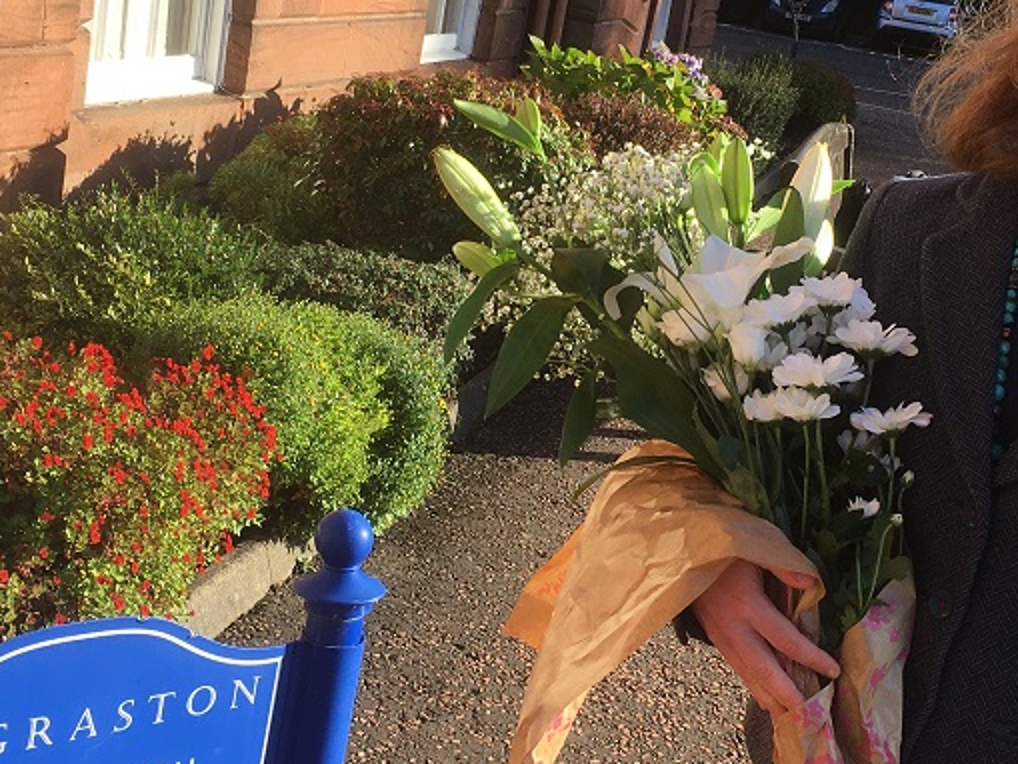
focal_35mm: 57
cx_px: 548
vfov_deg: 25.6
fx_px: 1677
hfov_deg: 33.8
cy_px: 324
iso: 25
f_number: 2.2
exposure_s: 1/605
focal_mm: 4.15
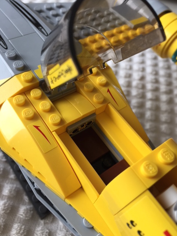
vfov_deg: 60.0
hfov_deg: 46.8
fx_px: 205
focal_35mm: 30
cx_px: 90
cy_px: 119
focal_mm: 4.15
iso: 32
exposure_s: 1/40
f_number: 2.2
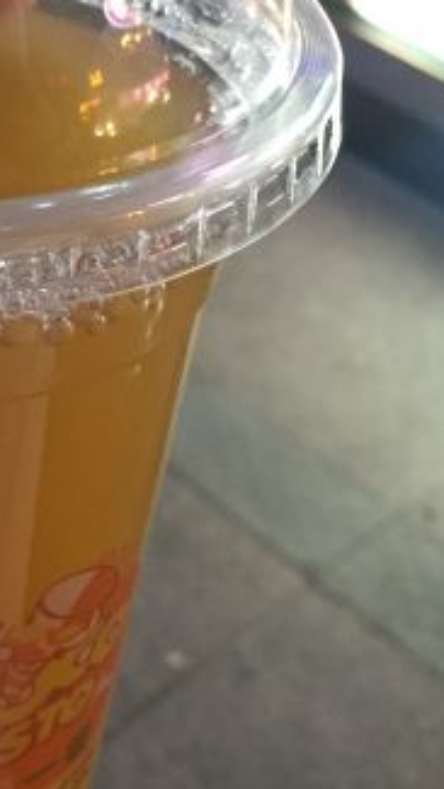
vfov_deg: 30.9
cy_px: 483
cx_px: -69
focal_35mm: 68
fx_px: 1422
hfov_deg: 17.1
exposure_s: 1/25
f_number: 2.2
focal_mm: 4.15
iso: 250
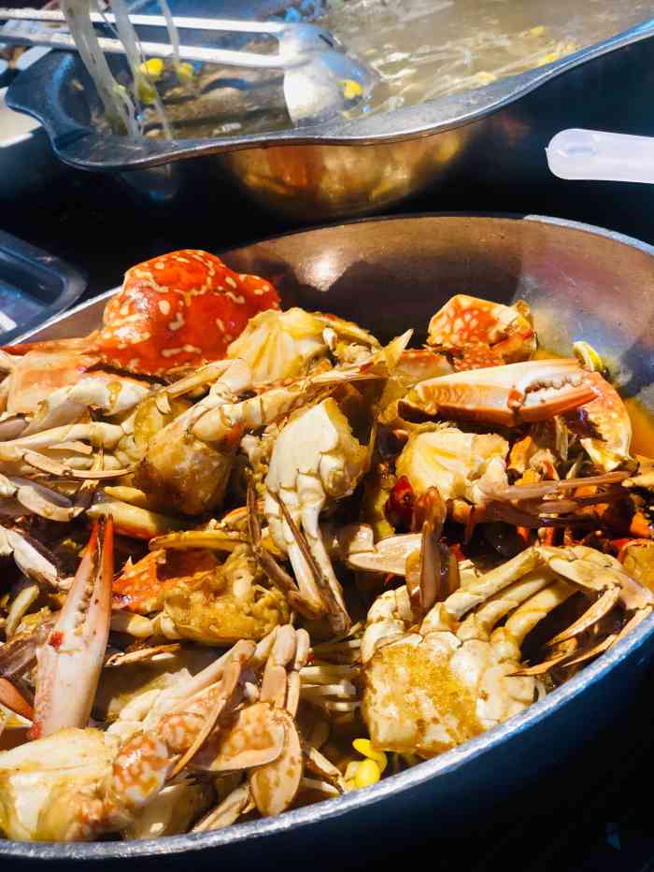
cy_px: 436
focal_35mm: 52
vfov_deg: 36.8
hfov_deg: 28.0
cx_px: 327
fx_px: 1310
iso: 125
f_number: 2.4
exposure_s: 1/25
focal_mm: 6
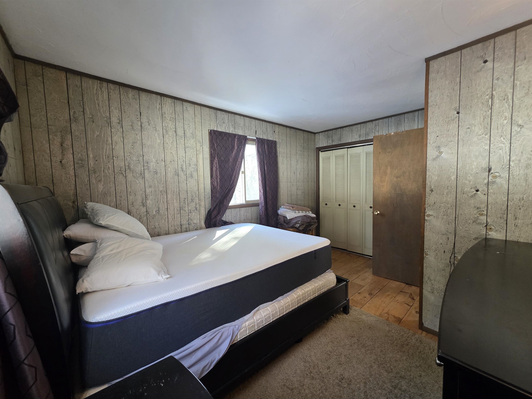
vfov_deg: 89.9
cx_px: 266
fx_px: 200
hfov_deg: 106.2
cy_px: 200
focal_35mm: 13
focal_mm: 2.2
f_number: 1.9
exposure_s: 1/60
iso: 320
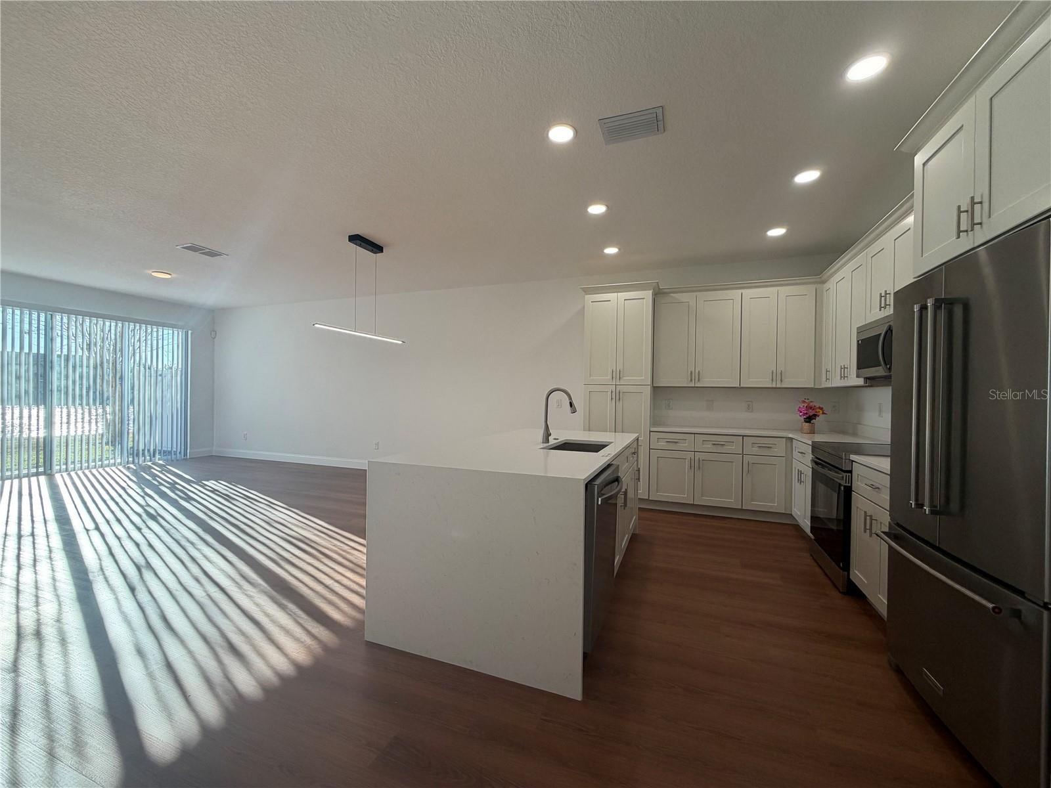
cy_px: 394
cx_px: 526
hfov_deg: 102.1
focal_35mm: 14
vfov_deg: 85.7
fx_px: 425
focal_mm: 2.22
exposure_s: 1/136
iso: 50
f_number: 2.2
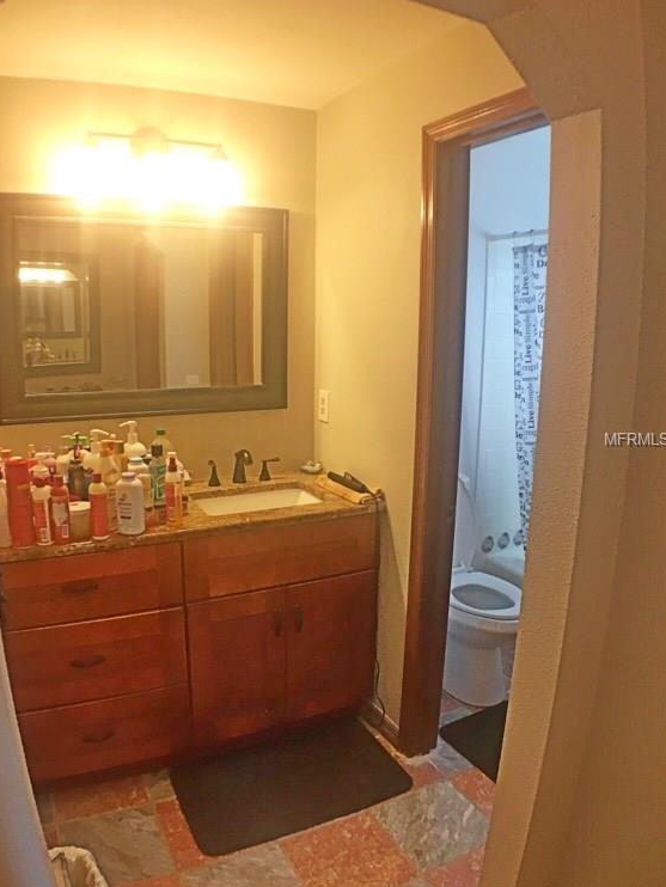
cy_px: 440
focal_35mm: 30
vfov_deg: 59.9
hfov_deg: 46.8
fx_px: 769
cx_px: 332
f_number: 2.2
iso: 64
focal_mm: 4.15
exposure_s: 1/30
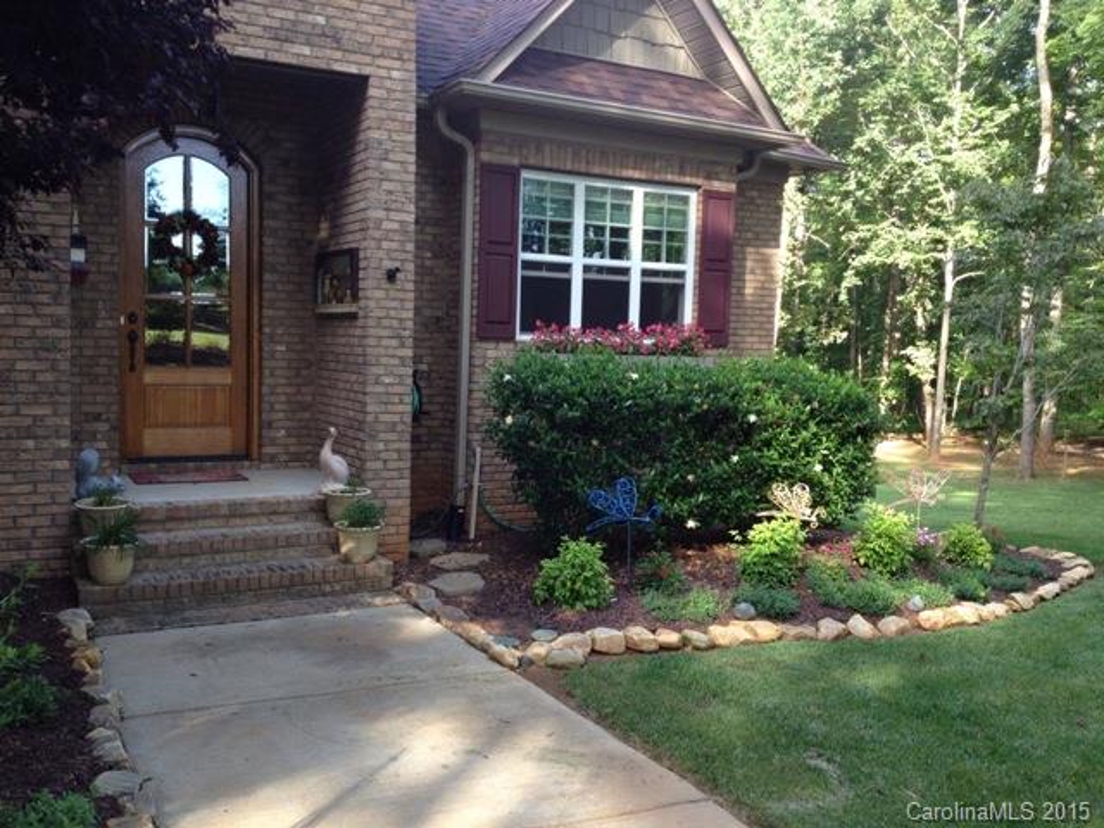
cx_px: 552
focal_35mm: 35
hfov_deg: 52.6
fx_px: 1116
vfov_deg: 40.7
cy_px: 414
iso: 80
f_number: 2.4
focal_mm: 4.28
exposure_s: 1/120
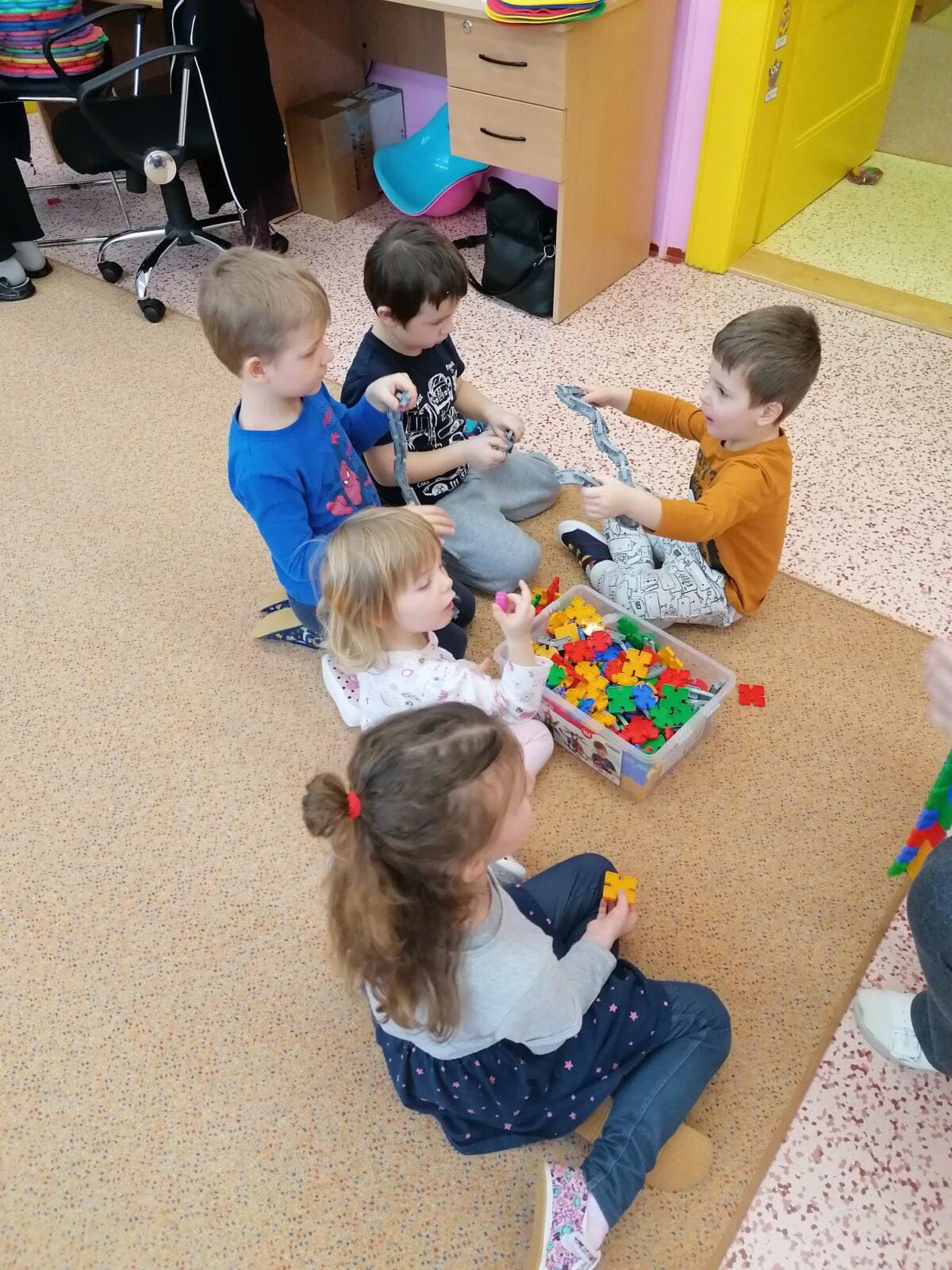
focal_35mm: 27
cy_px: 635
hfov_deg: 51.4
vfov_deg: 65.3
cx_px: 476
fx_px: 990
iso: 320
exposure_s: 1/100
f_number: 1.8
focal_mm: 4.75
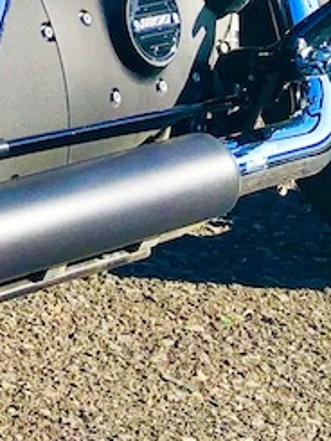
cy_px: -545
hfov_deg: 9.4
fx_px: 1860
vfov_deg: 11.6
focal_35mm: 146
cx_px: -360
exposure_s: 1/1372
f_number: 1.8
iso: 20
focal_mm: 3.99
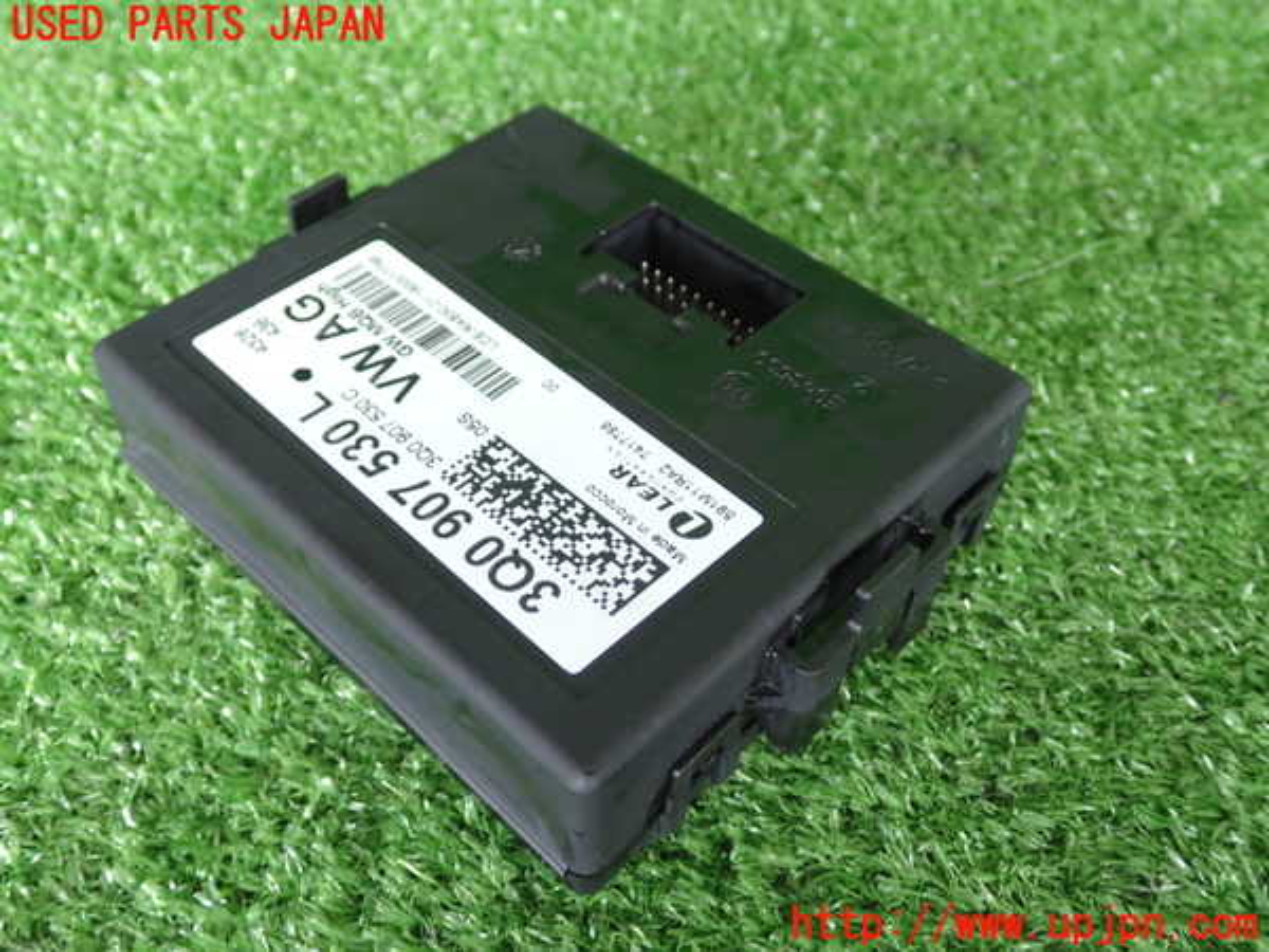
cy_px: 476
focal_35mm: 36
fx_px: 1320
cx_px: 634
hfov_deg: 51.4
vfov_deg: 39.7
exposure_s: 1/50
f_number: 2.5
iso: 200
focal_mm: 6.37
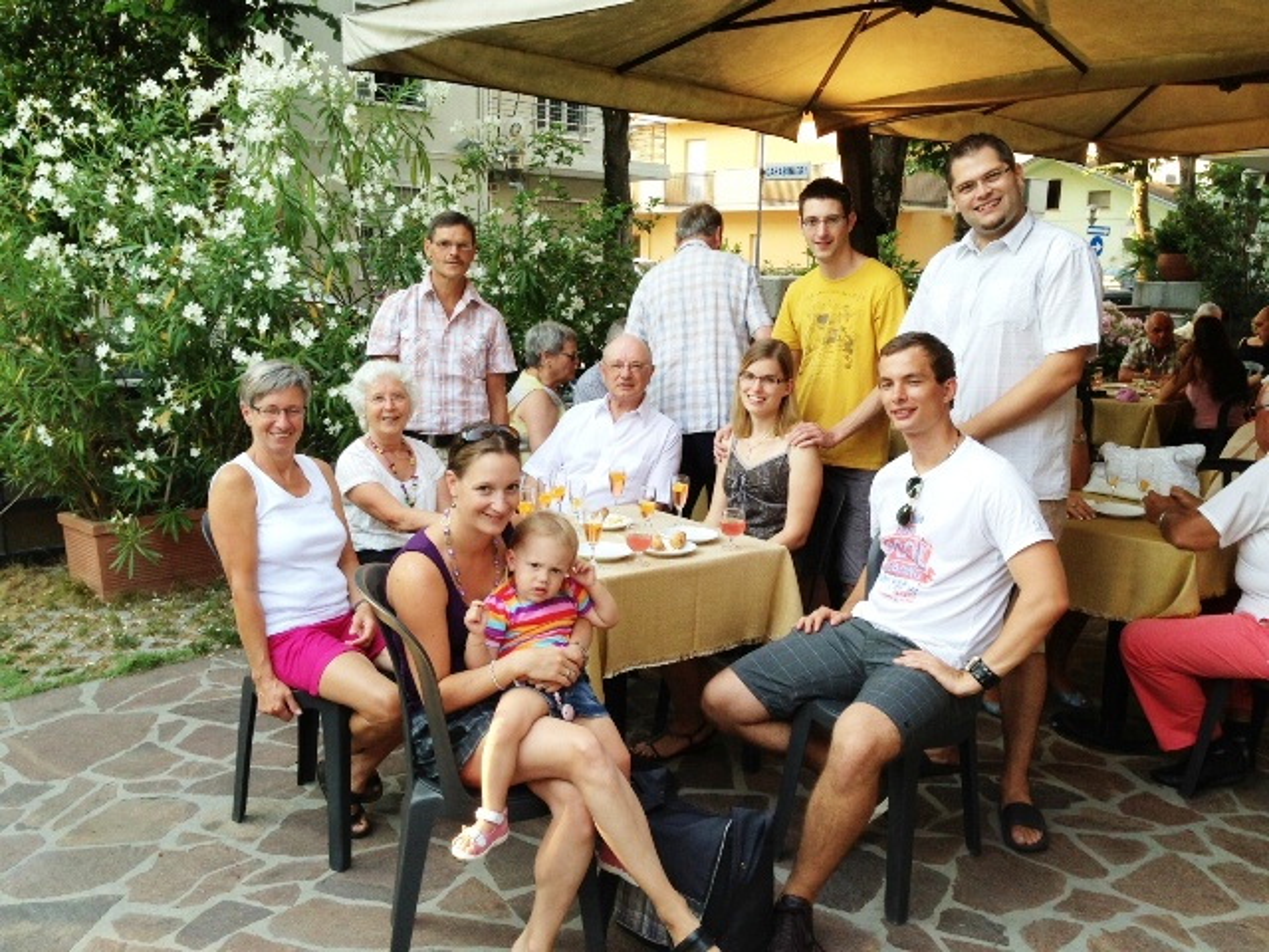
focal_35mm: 33
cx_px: 634
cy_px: 476
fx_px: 1210
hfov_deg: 55.4
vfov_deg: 42.9
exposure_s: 1/120
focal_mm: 4.13
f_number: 2.4
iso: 80
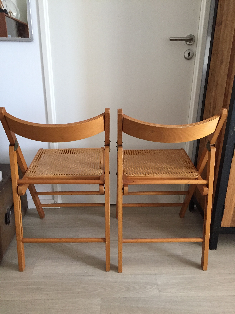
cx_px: 118
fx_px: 262
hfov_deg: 48.2
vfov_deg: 61.7
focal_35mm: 29
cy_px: 157
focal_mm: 4.15
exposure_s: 1/33
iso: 200
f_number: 2.2
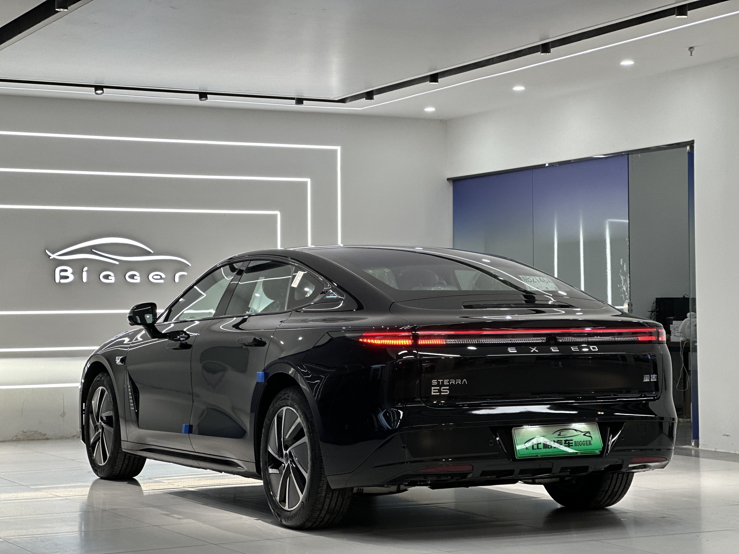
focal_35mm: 77
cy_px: 277
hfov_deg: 25.3
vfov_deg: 19.1
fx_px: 1644
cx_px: 370
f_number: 2.8
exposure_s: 1/83
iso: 100
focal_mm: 9
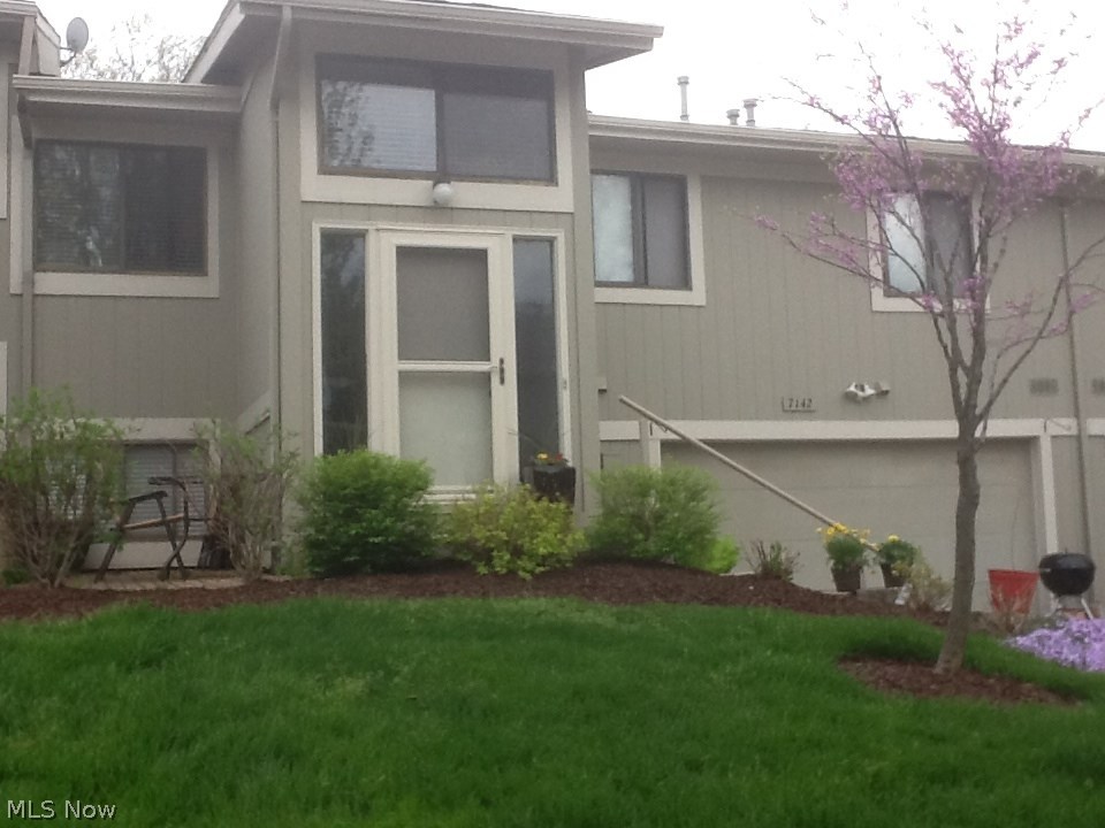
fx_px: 1405
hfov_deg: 42.9
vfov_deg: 32.9
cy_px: 414
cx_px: 552
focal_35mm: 44
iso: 50
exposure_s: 1/40
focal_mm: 2.03
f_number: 2.4
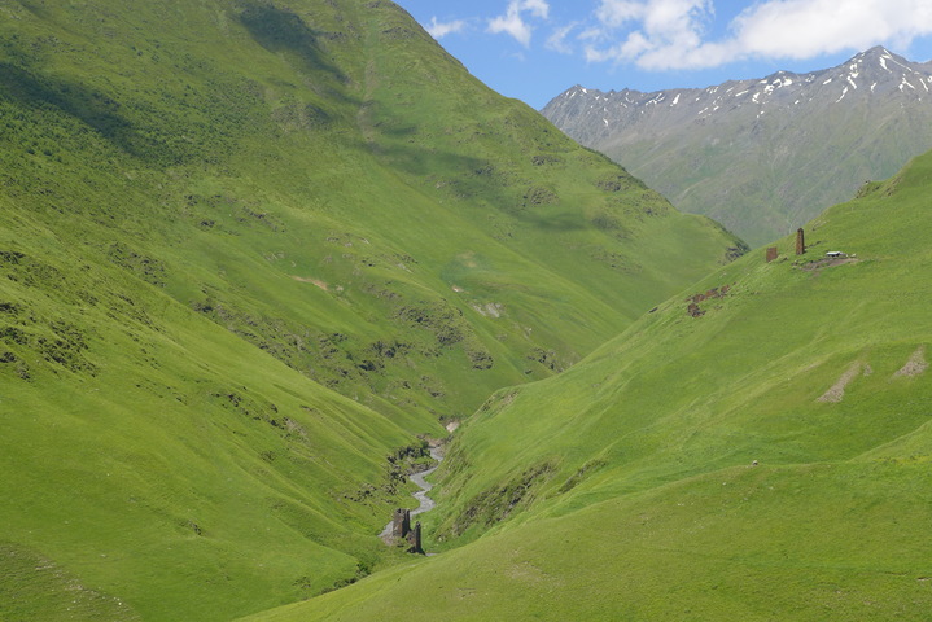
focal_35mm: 50
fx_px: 1295
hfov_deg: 39.6
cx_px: 466
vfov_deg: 27.0
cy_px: 311
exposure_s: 1/1600
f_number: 2.8
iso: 80
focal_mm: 9.8
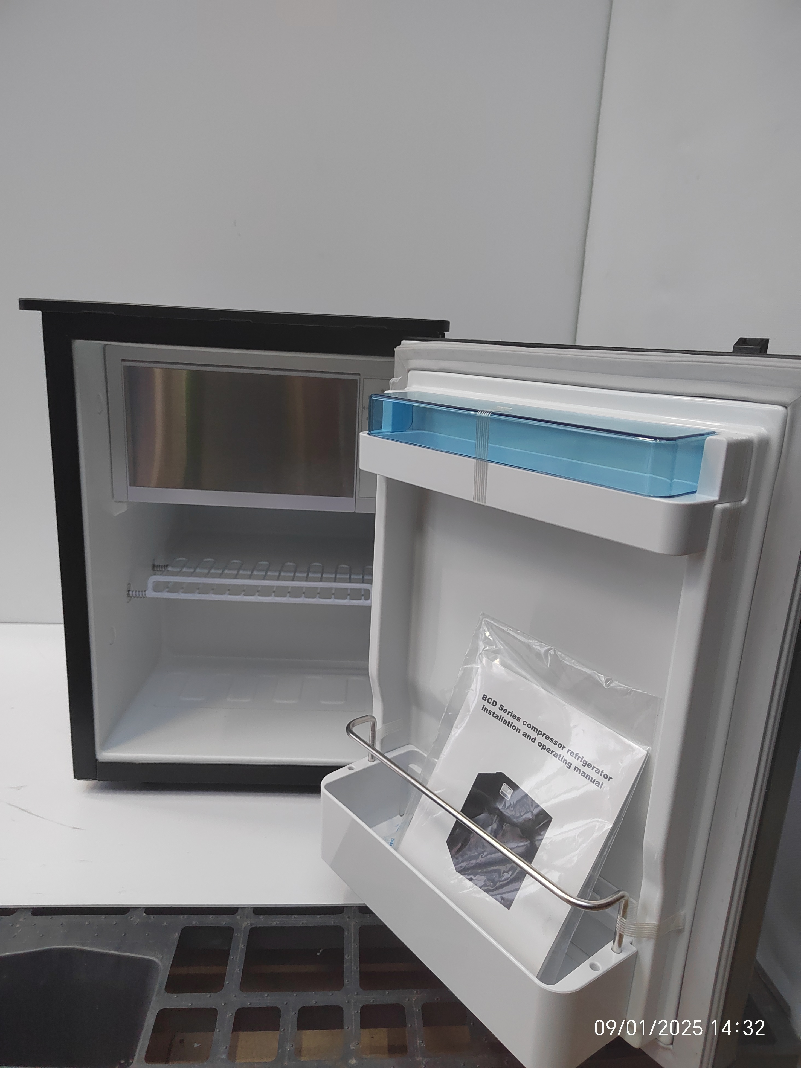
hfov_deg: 58.9
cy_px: 534
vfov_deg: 73.9
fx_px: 710
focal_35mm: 23
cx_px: 400
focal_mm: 5.52
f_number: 1.9
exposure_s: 1/100
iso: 2178
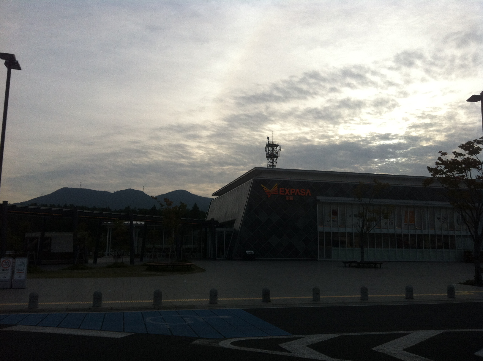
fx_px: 488
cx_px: 242
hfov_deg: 52.7
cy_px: 180
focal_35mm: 35
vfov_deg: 40.6
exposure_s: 1/1005
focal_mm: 3.85
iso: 80
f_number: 2.8
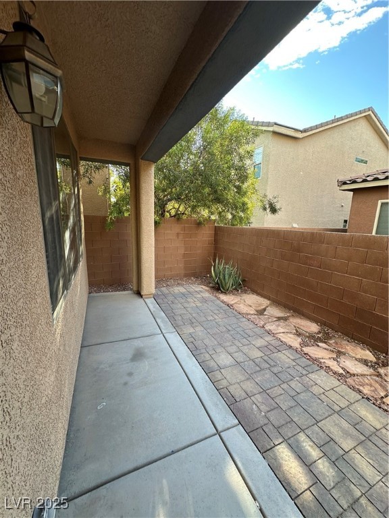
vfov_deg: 102.1
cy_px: 259
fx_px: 210
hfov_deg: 85.7
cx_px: 194
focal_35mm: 14
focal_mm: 2.22
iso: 40
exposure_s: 1/127
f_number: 2.2
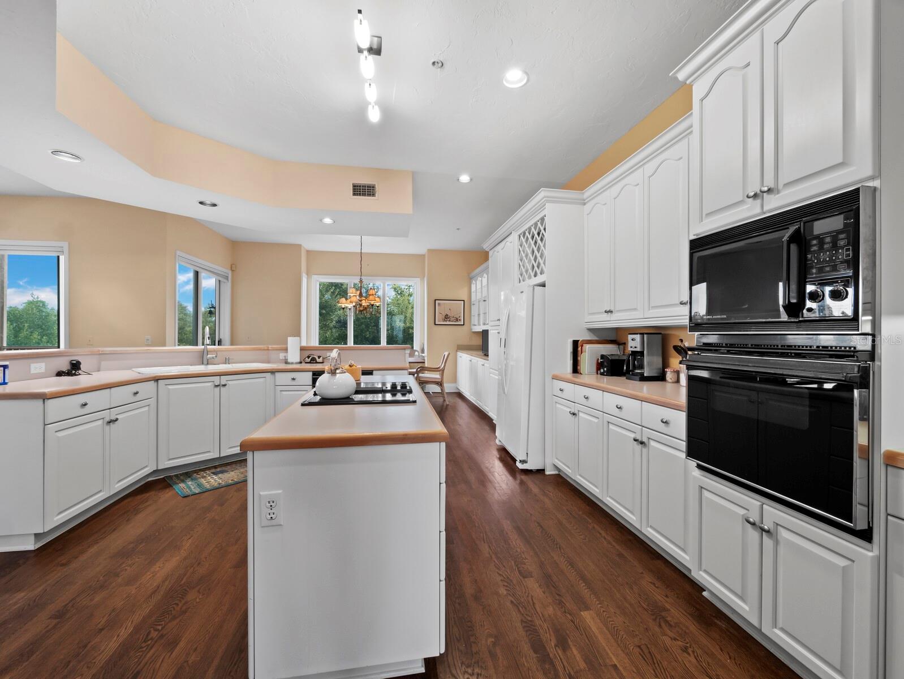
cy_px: 340
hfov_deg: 102.0
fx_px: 366
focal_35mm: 14
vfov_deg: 85.7
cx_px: 452
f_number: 11
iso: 320
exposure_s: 1/2.5
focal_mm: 7
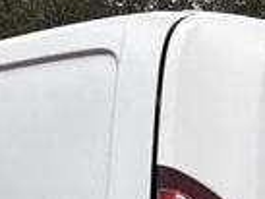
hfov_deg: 11.5
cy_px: 566
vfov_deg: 7.8
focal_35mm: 170
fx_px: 1303
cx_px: 275
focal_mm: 5.96
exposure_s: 1/219
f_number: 1.6
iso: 40
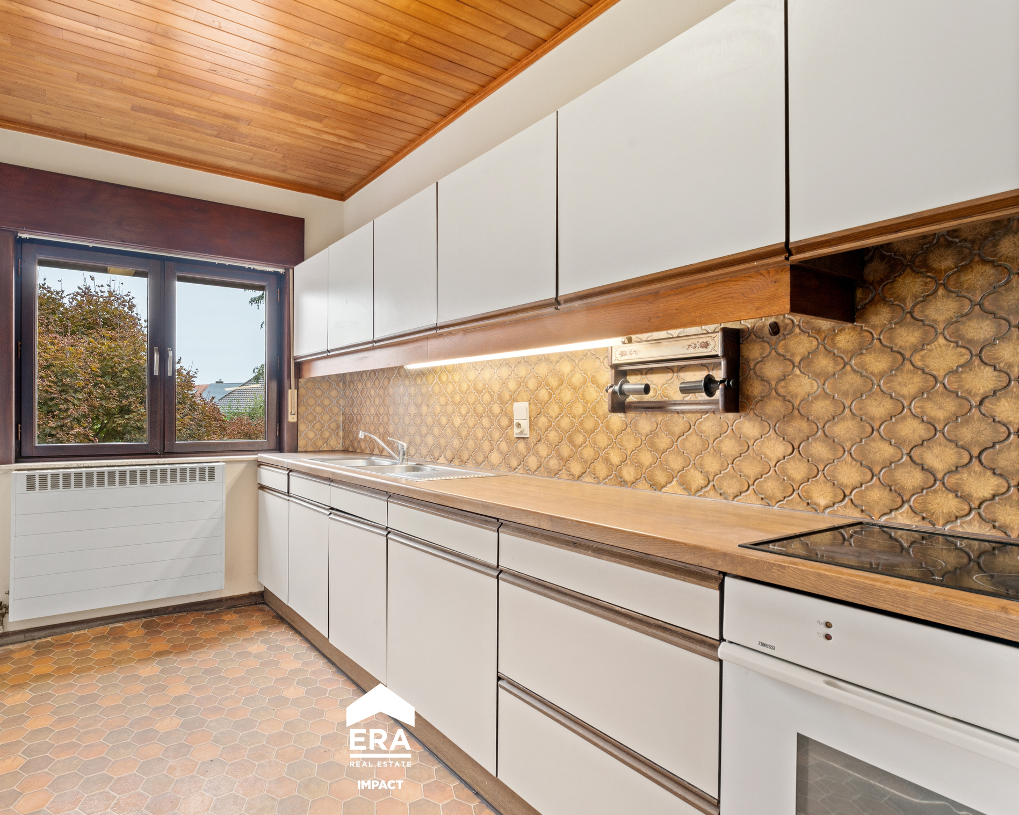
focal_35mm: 20
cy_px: 412
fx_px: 591
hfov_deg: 80.0
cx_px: 381
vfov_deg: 69.2
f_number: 10
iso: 400
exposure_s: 1
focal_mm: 16.5
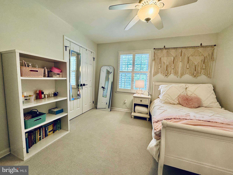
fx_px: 94
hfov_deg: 102.1
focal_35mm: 14
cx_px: 116
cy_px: 88
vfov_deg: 85.7
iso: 200
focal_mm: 2.22
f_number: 2.2
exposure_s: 1/120
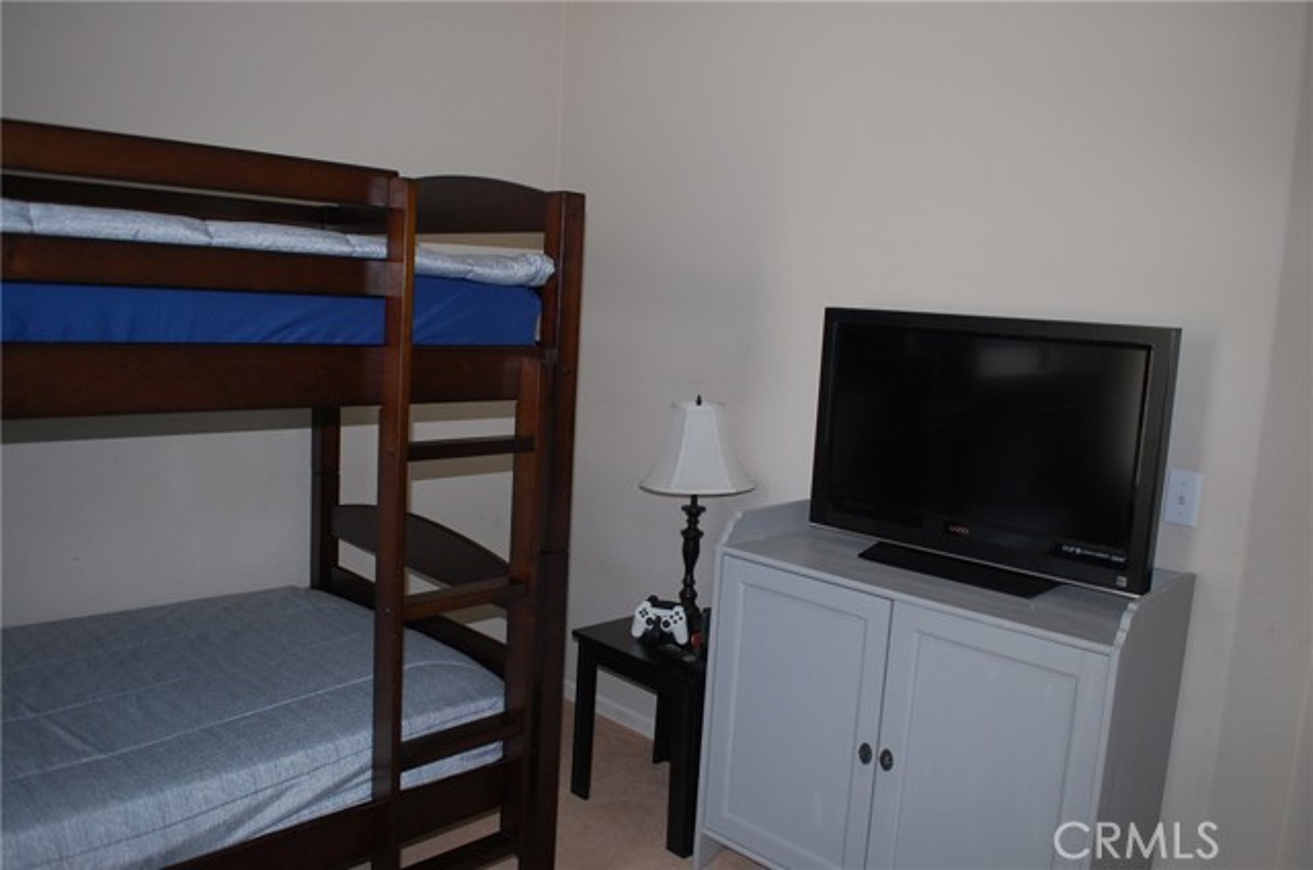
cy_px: 435
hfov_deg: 67.5
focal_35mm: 27
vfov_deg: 47.7
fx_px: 983
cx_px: 656
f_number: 2.8
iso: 400
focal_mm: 18
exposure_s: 1/60
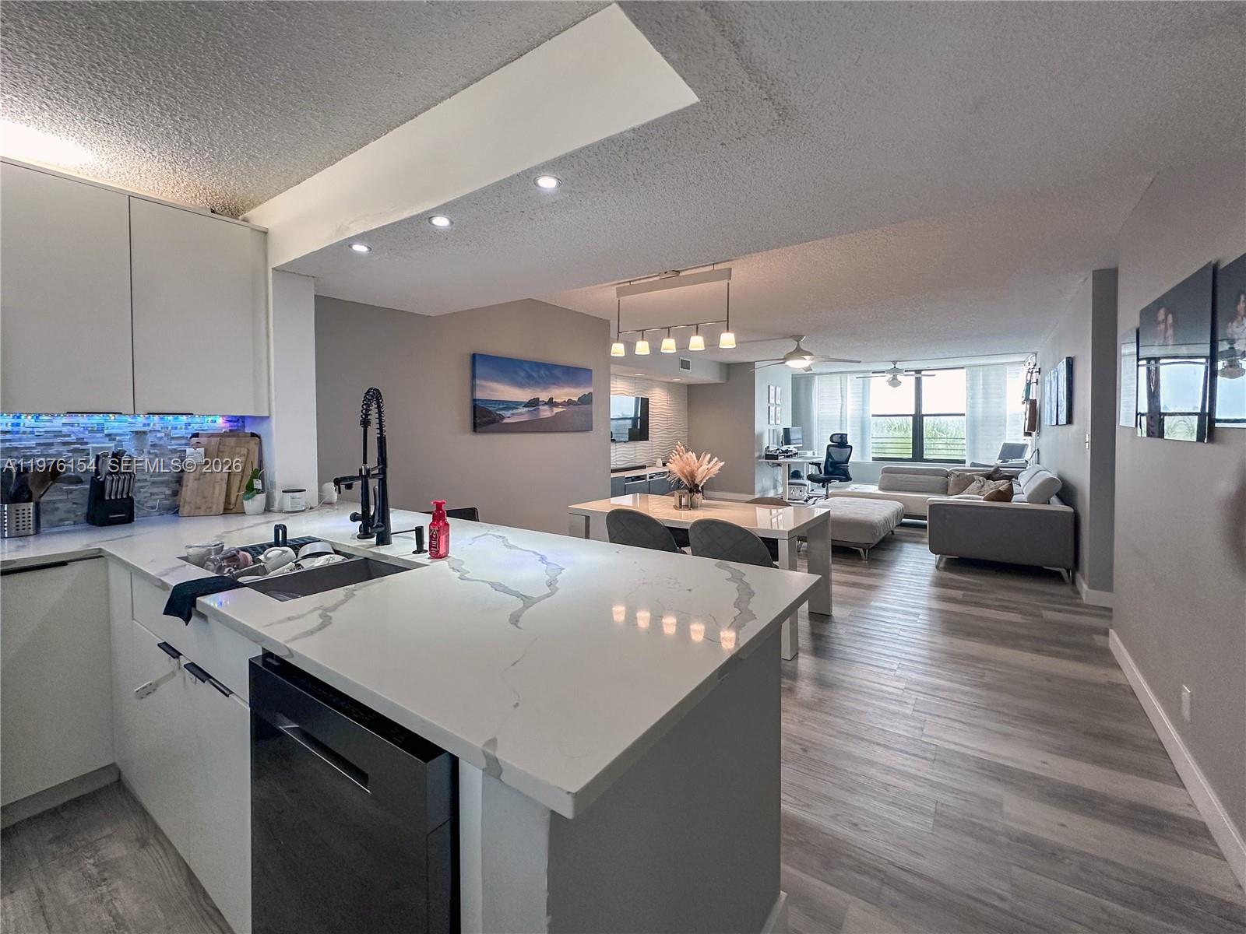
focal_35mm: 14
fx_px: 504
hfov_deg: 102.1
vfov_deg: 85.7
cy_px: 467
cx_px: 623
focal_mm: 2.22
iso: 160
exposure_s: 1/60
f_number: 2.2
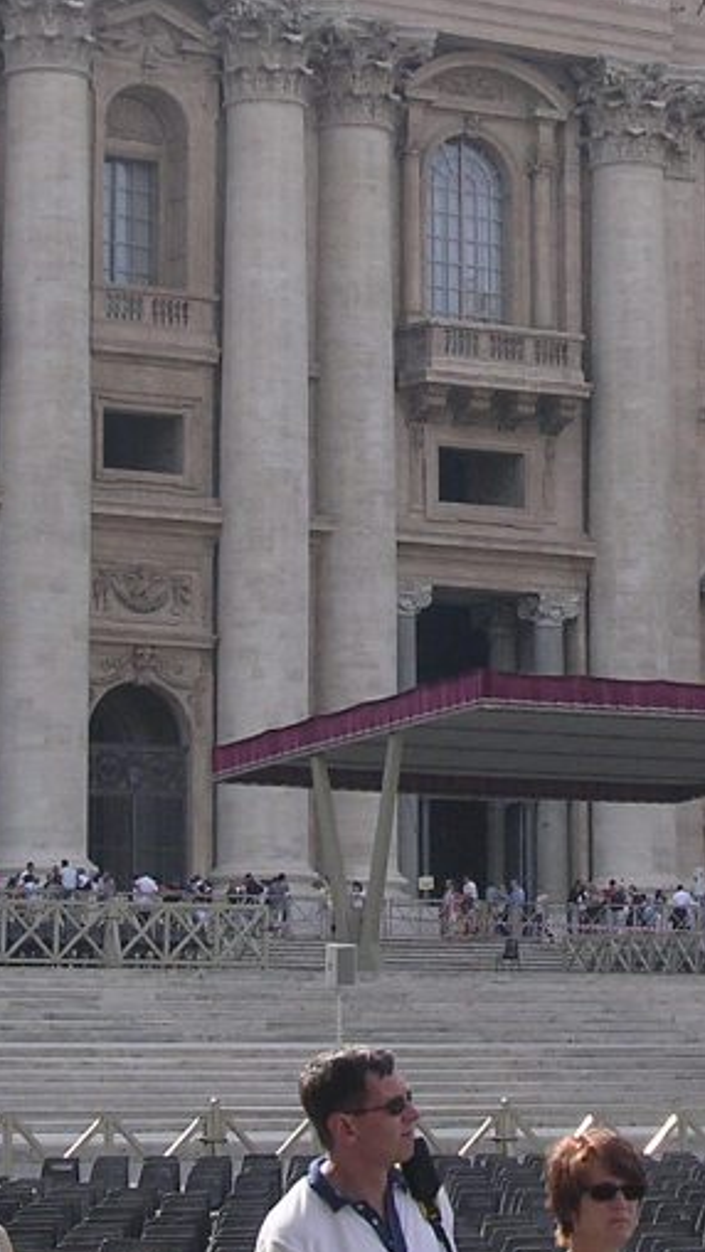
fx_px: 4085
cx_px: 616
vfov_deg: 17.4
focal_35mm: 123
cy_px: 419
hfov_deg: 9.8
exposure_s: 1/480
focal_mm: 8.5
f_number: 3.3
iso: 100
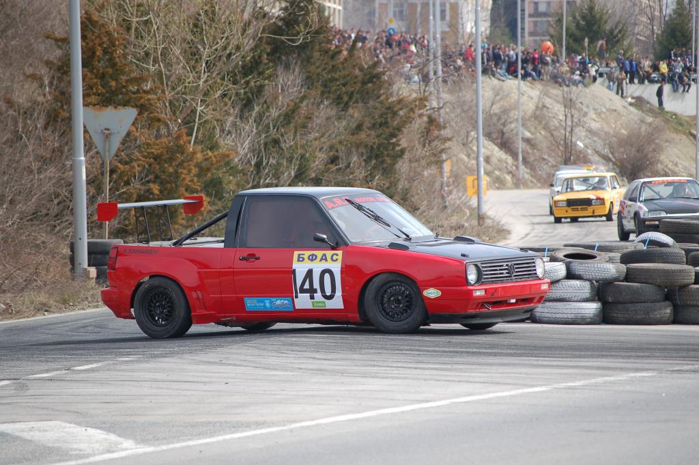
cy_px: 232
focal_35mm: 225
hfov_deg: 9.2
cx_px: 350
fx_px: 4365
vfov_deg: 6.1
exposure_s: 1/1000
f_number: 5.3
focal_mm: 150
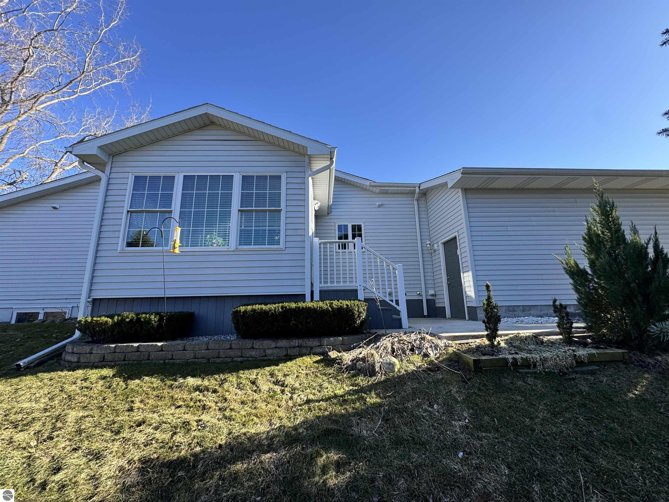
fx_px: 271
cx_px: 334
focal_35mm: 14
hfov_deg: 102.1
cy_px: 251
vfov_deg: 85.7
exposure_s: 1/508
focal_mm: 2.22
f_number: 2.2
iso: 40
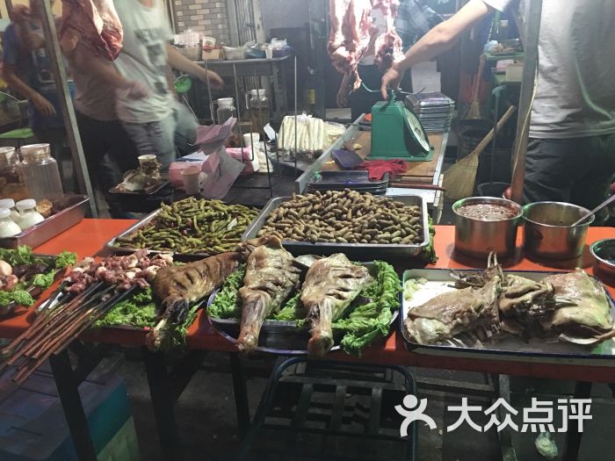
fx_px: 515
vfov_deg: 48.2
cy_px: 230
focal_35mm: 29
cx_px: 308
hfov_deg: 61.7
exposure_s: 1/8
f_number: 2.2
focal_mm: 4.15
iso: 125
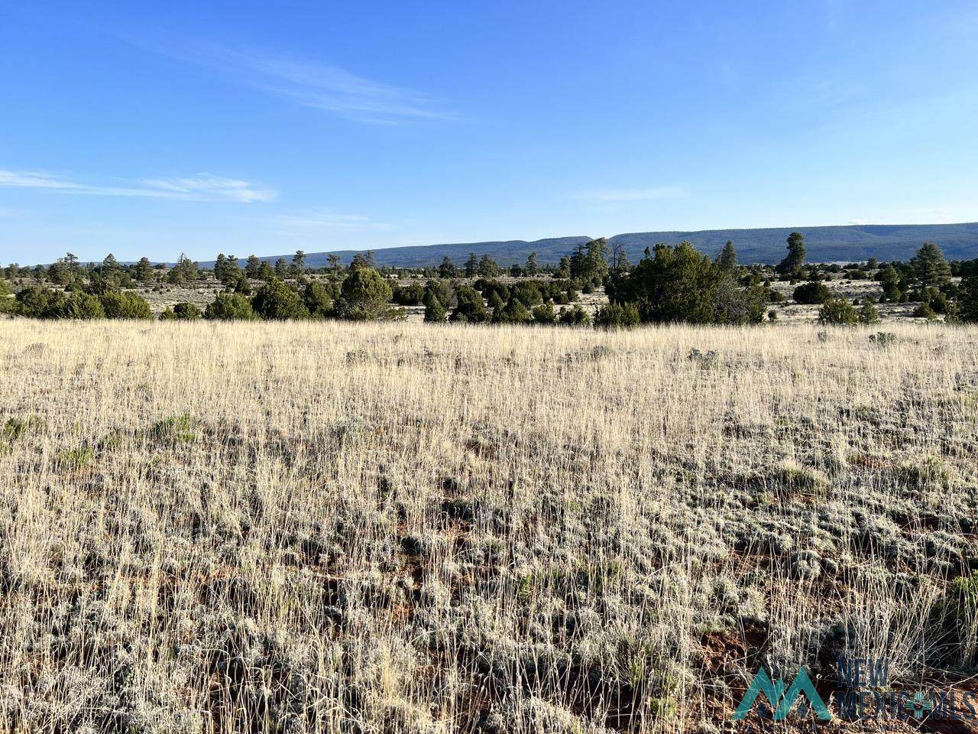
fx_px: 735
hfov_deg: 67.3
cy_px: 367
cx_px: 489
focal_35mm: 26
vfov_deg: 53.1
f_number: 1.5
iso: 50
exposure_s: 1/2994
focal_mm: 5.7
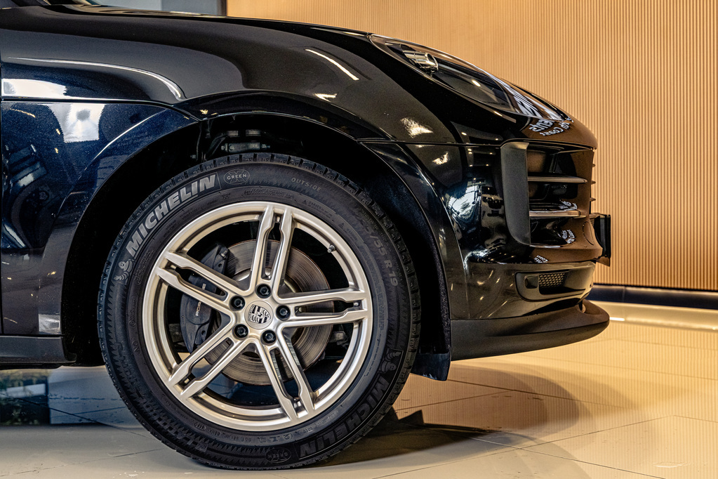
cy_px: 240
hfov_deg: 33.9
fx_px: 1177
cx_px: 359
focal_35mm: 59
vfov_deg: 23.0
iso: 1600
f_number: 5.6
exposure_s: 1/200
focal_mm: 59
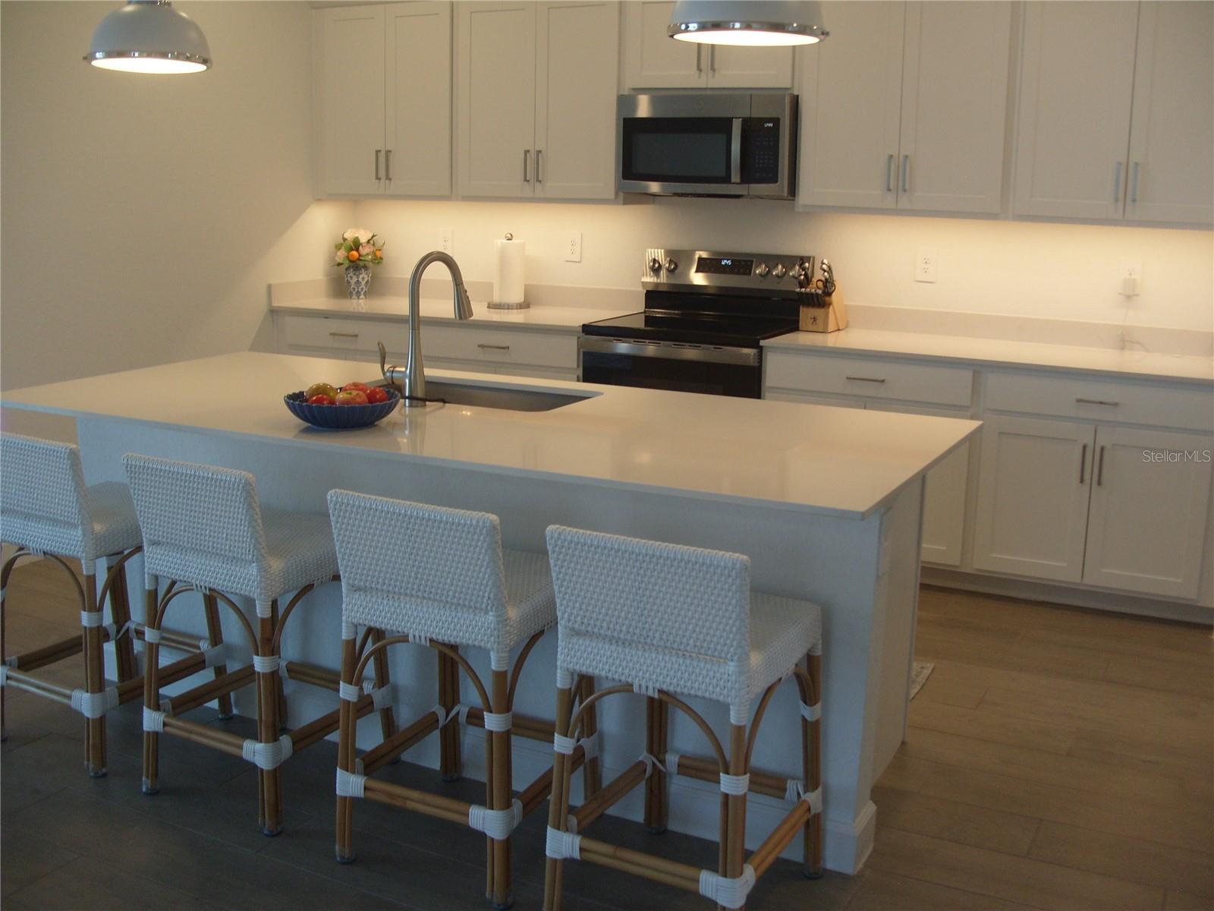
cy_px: 456
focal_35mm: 35
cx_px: 607
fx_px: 1227
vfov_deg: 40.7
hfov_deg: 52.6
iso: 100
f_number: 2.8
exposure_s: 1/60
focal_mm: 7.8
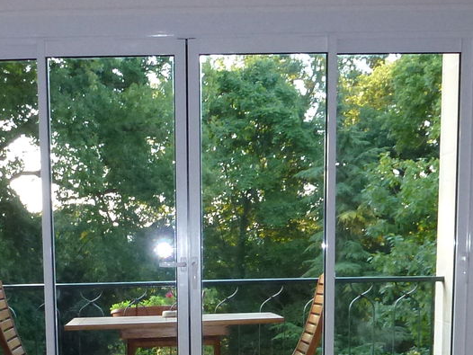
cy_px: 455
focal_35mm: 73
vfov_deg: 18.8
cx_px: 151
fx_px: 998
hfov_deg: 26.5
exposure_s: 1/60
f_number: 3.3
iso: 250
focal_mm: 4.3
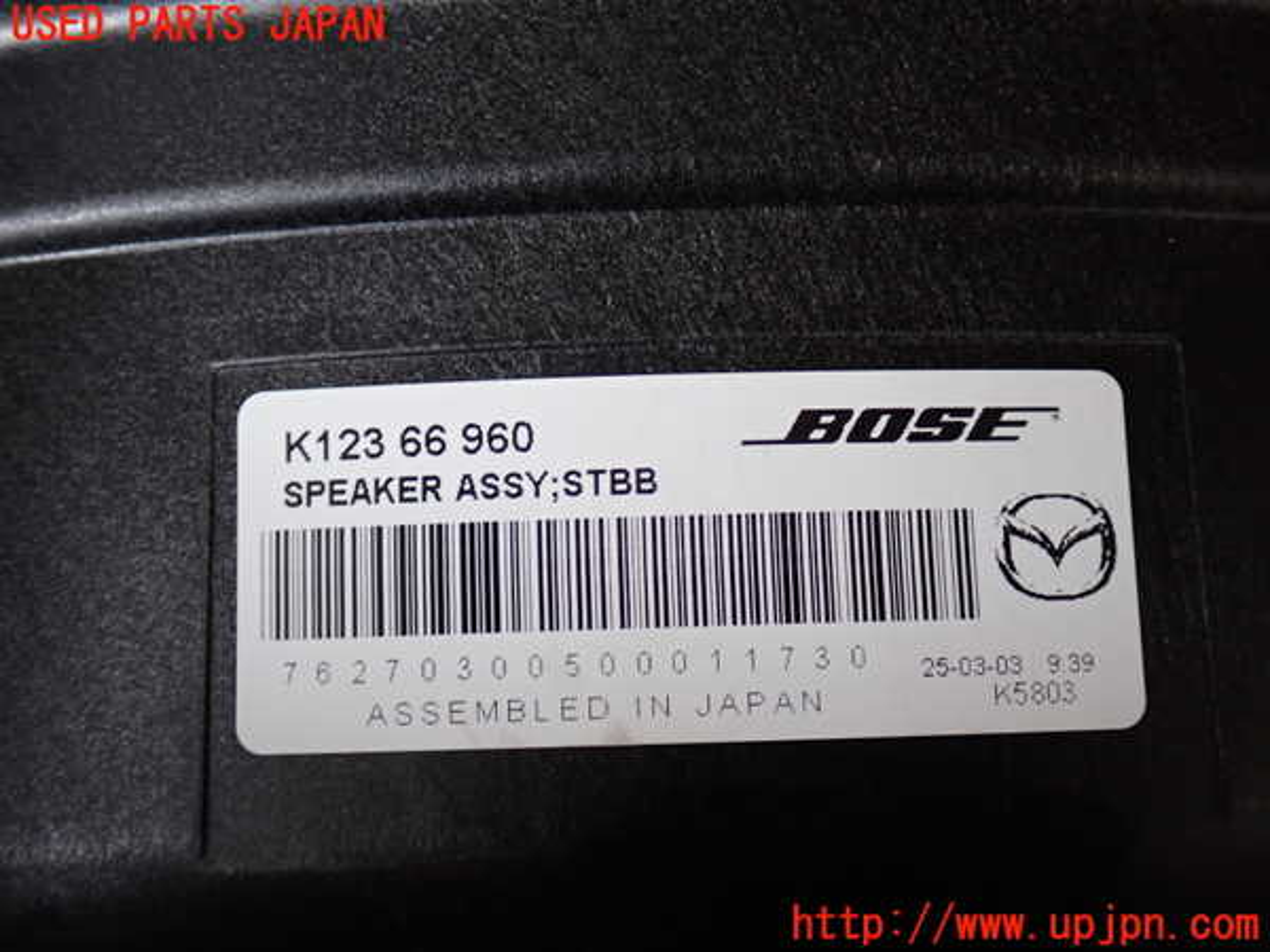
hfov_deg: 45.8
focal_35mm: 41
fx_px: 1504
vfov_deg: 35.1
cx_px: 635
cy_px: 476
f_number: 2.8
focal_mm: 7.31
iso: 200
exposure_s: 1/40
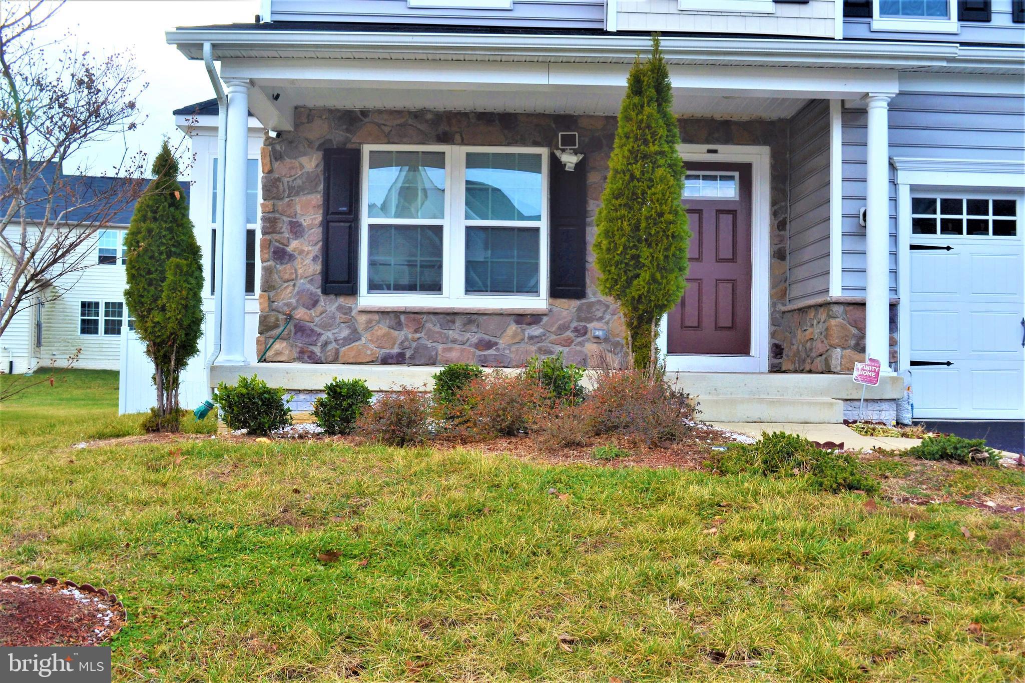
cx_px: 512
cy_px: 342
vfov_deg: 34.2
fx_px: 1110
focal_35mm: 39
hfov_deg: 49.6
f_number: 7.1
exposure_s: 1/80
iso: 100
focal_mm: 26
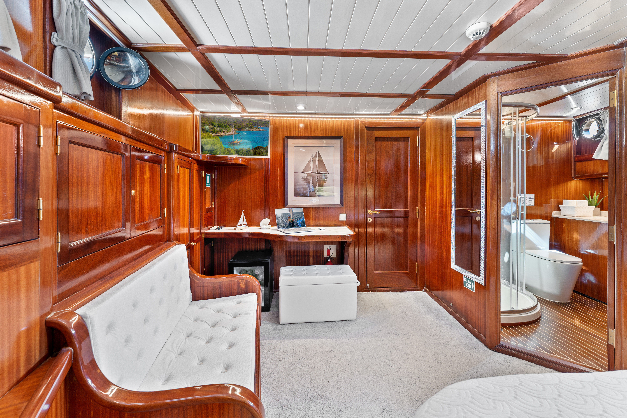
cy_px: 209
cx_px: 314
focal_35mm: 14
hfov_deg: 104.3
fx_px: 244
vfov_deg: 81.2
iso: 200
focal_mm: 14
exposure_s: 5
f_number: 8
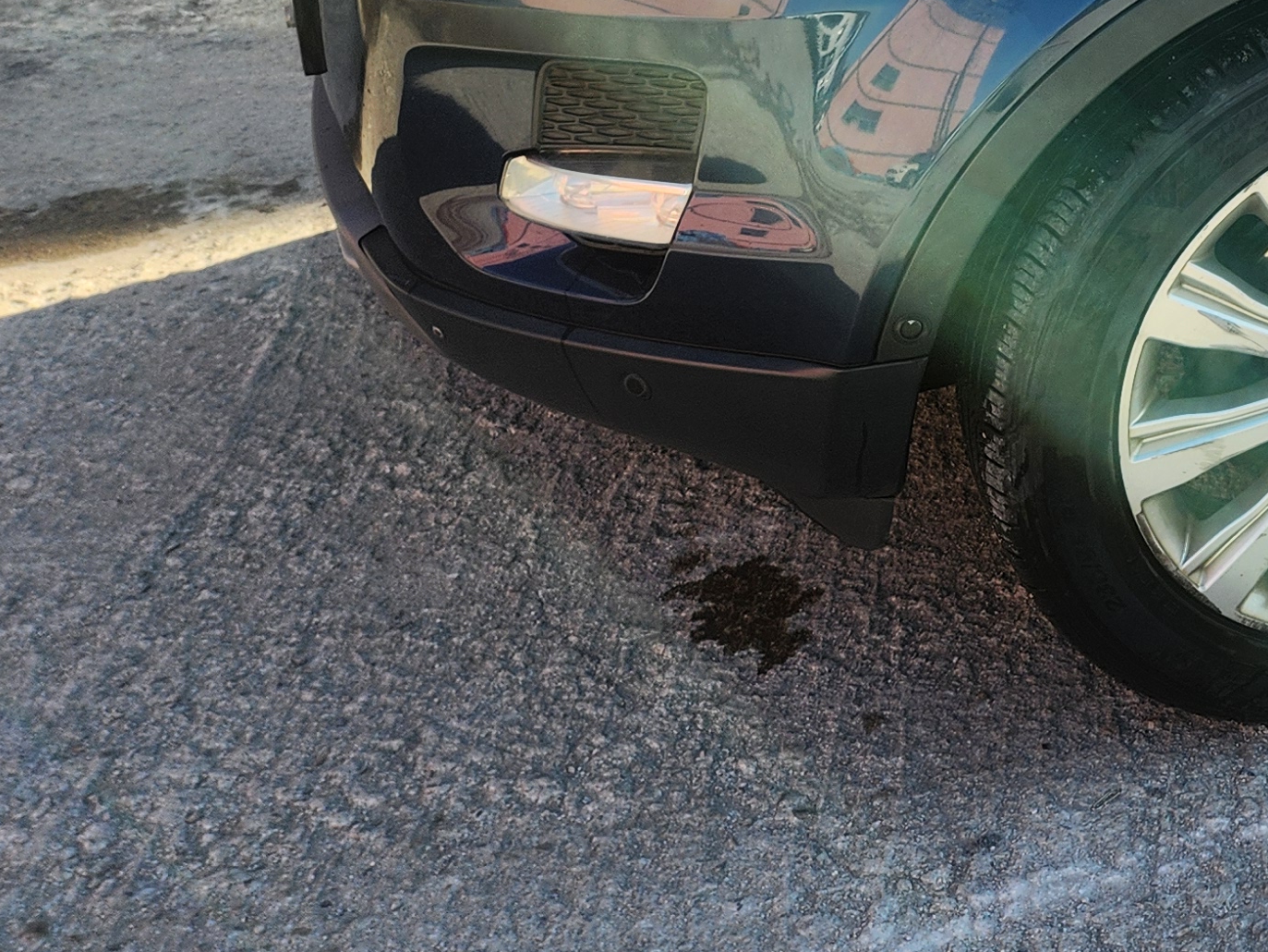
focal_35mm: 67
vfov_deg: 20.1
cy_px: -290
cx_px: 1830
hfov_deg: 23.8
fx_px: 2454
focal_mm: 5.4
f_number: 1.8
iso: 20
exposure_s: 1/522
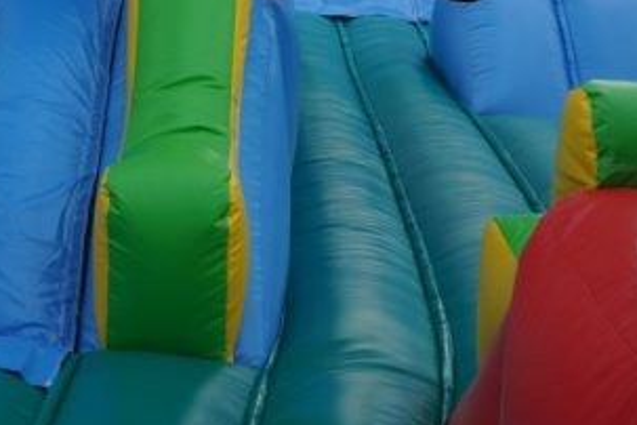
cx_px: -25
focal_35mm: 81
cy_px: -125
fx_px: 1433
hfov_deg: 23.8
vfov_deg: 16.0
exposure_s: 1/320
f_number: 5
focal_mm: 16
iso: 100
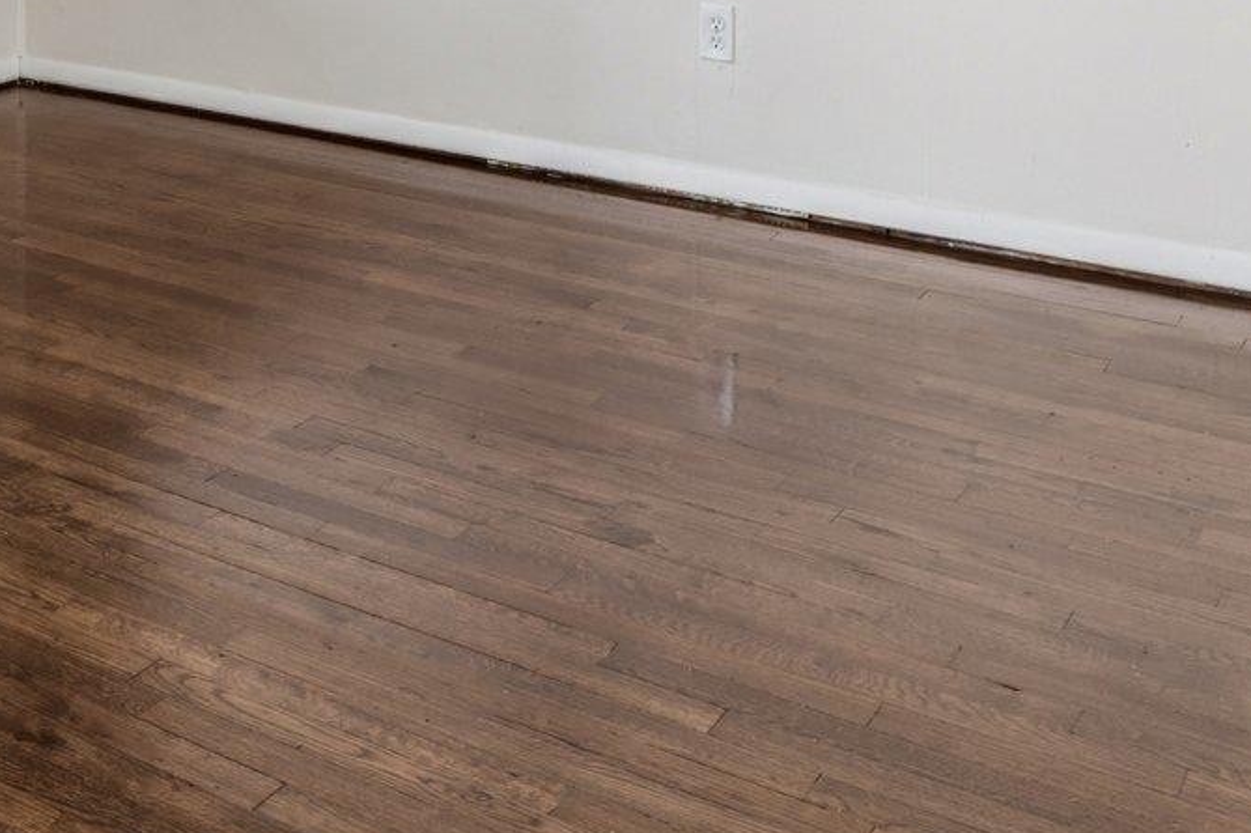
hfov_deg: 34.9
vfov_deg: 22.9
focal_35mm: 52
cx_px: 22
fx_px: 1806
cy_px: -266
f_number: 8
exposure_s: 1/6
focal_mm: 17
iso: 200
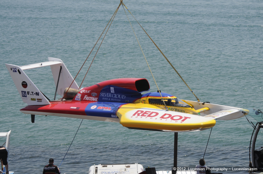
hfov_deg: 16.1
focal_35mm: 128
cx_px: 132
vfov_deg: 10.7
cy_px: 87
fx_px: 930
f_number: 5.6
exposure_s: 1/500
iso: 200
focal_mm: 85
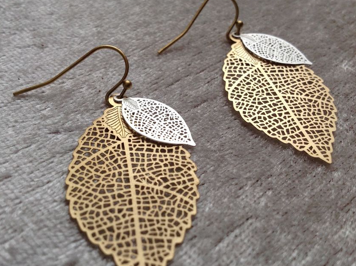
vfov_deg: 34.3
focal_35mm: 42
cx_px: 165
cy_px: 140
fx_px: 431
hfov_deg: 44.8
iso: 80
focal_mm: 4.28
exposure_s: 1/120
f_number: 2.4
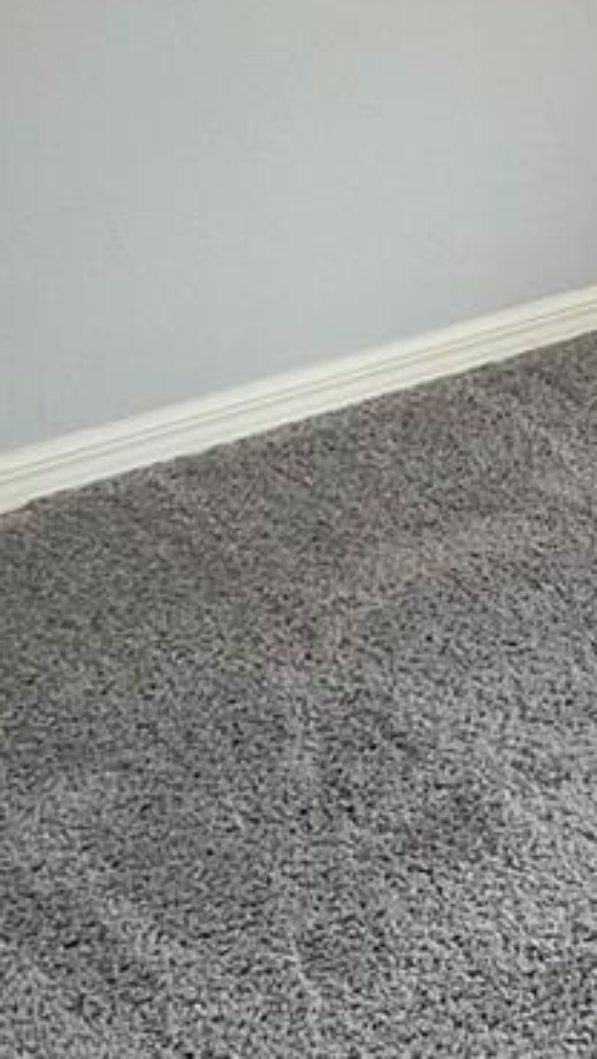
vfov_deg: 20.9
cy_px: -339
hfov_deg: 11.9
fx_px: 2585
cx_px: 1145
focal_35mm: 92
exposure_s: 1/60
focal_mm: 5.1
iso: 100
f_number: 1.6
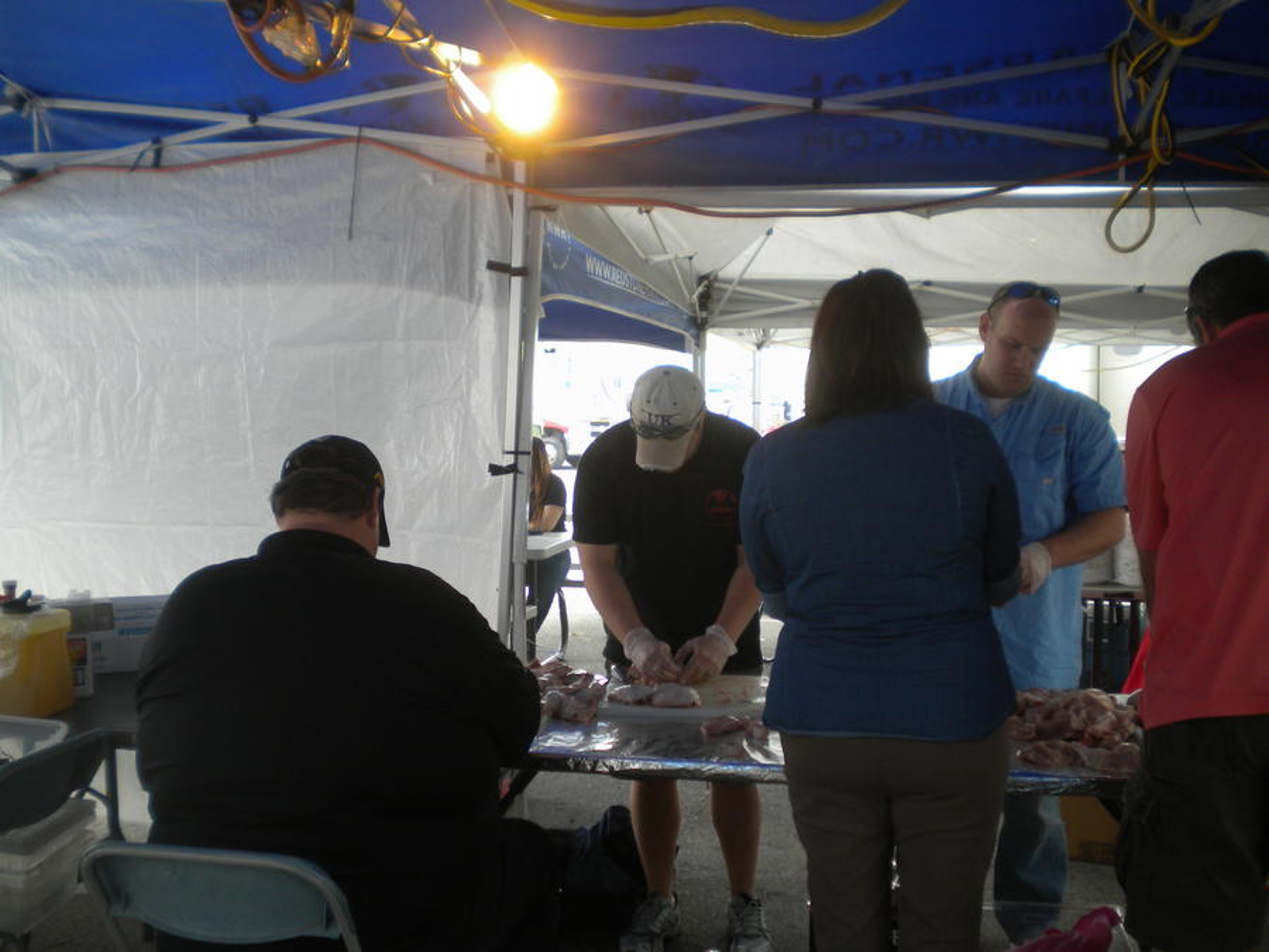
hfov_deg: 52.6
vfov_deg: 40.7
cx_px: 634
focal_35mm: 35
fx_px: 1283
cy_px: 476
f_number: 3.1
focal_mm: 6.3
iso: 124
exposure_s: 1/69.2
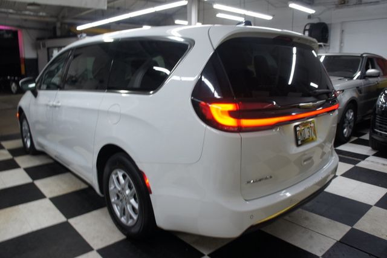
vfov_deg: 47.9
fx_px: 290
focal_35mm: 27
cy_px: 129
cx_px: 194
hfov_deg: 67.4
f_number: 3.5
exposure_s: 1/30
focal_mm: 18
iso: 200
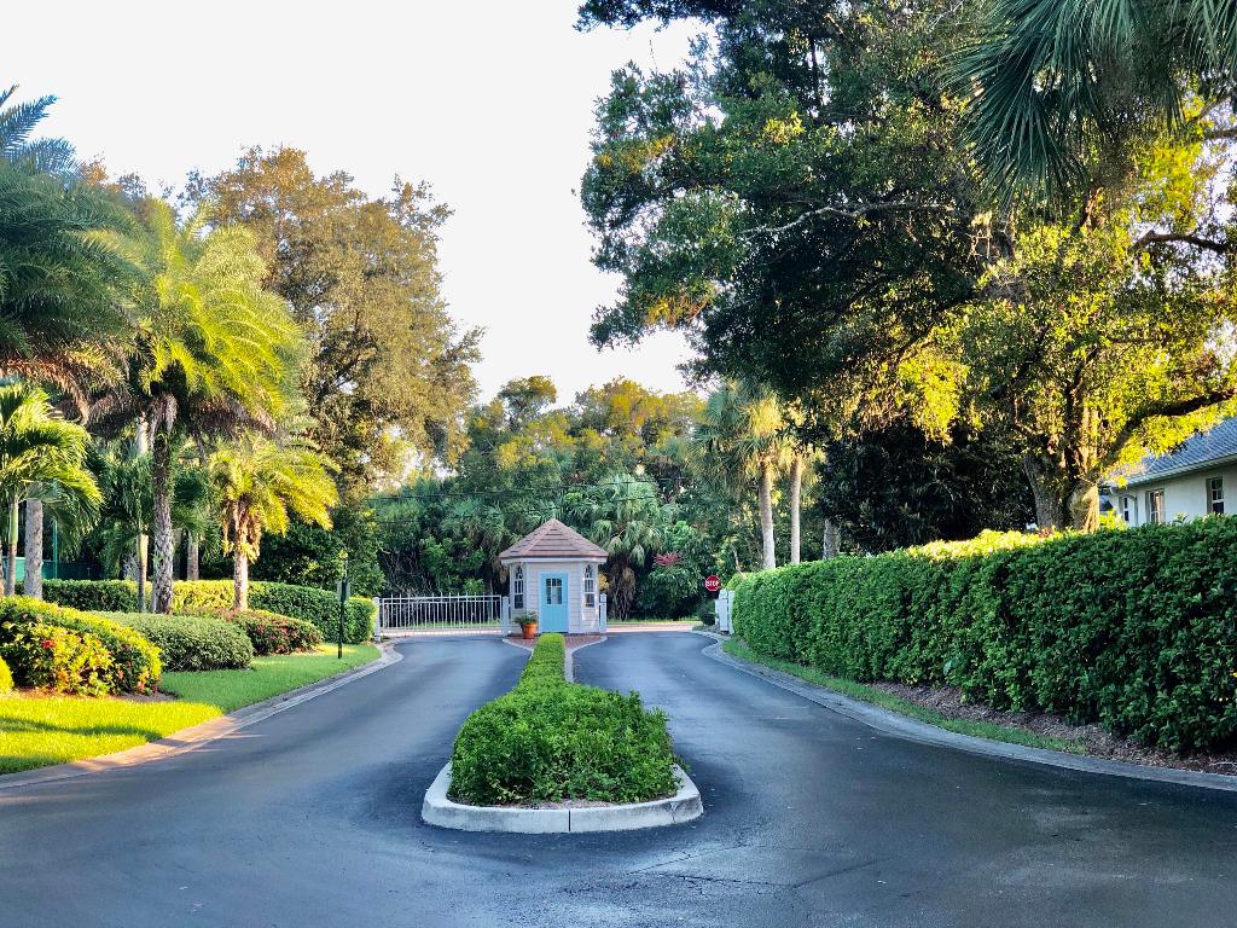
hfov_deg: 36.8
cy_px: 464
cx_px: 618
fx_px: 1858
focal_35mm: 52
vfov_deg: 28.0
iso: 20
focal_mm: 6
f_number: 2.4
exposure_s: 1/120
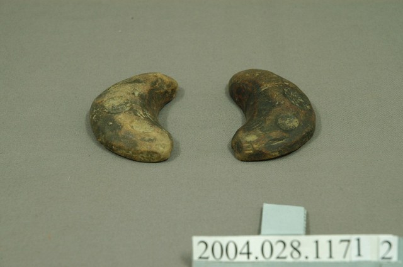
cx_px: 202
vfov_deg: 13.0
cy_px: 134
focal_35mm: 105
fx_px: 1174
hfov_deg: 19.5
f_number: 9
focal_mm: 70
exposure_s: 1/6
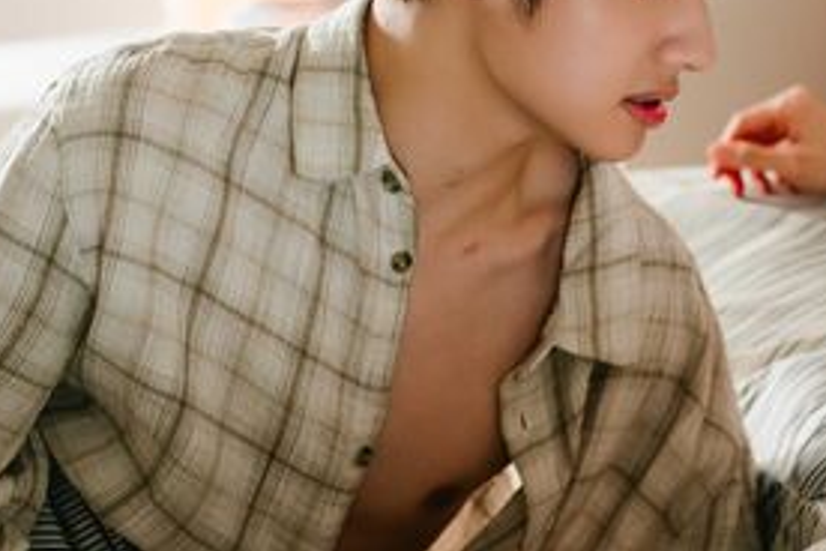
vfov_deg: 10.9
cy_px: 147
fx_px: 2891
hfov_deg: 16.1
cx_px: 667
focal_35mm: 126
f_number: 2.8
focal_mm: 58
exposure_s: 1/125
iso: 1000
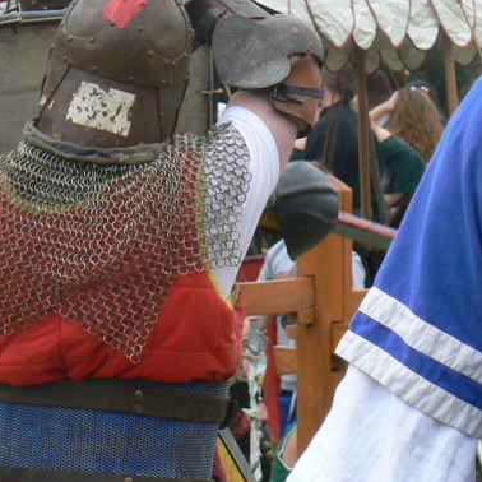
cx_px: 103
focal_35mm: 417
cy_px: 147
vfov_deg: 4.2
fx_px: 6569
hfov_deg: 4.2
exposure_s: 1/160
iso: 80
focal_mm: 37.1
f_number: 5.6
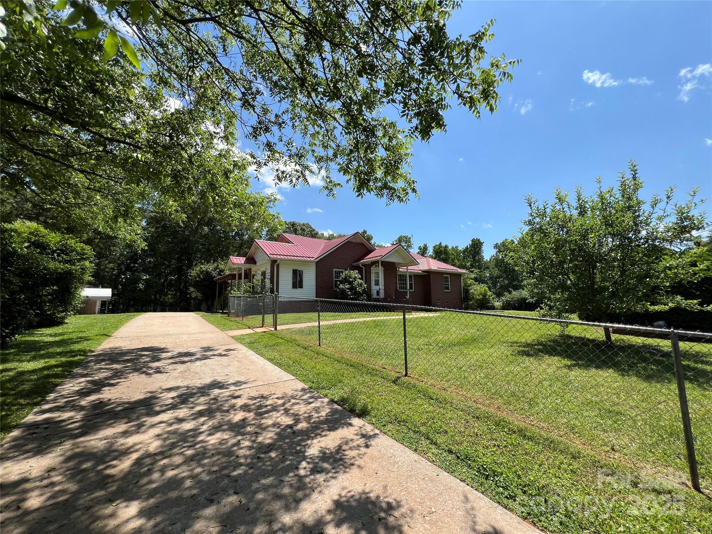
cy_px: 267
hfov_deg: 106.2
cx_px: 356
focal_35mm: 13
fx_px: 267
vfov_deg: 89.9
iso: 32
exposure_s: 1/1508
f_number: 1.8
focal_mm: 1.57
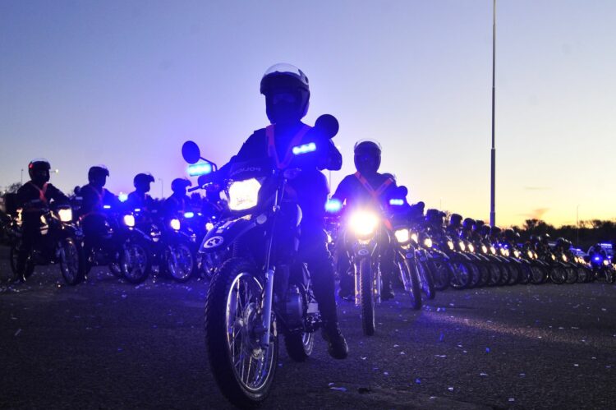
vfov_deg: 37.8
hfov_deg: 54.5
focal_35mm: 35
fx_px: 598
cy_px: 205
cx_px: 308
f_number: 4
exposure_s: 1/320
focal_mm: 35
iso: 2000
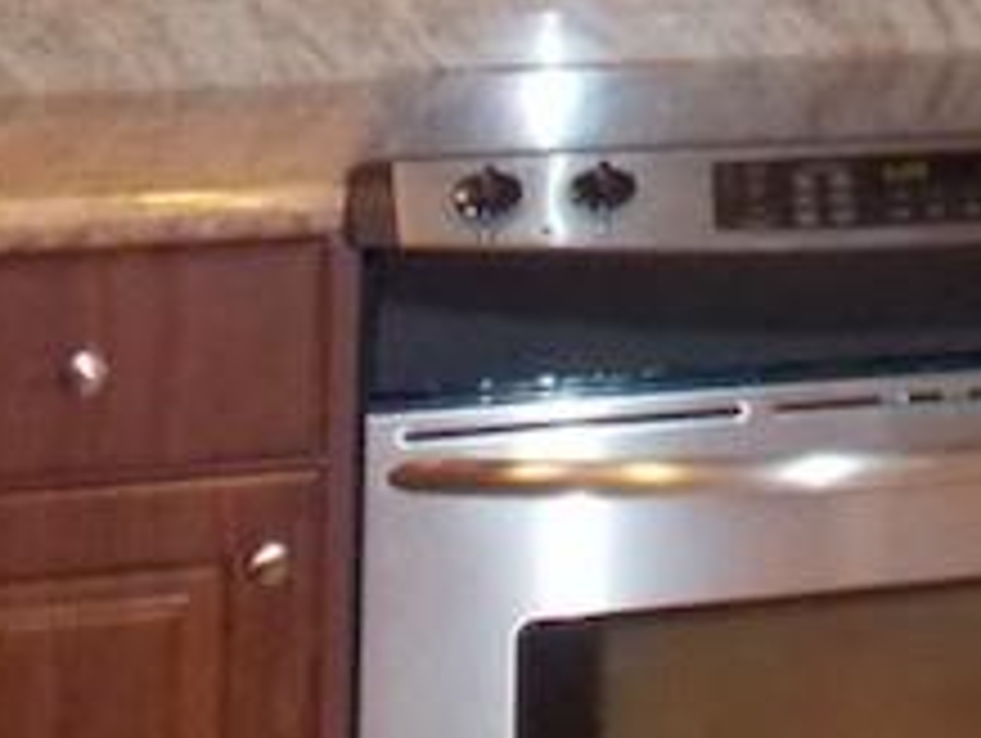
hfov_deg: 15.3
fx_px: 3064
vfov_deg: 13.0
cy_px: -378
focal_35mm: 108
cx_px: 1845
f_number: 3.1
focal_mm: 4
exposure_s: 1/25
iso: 400
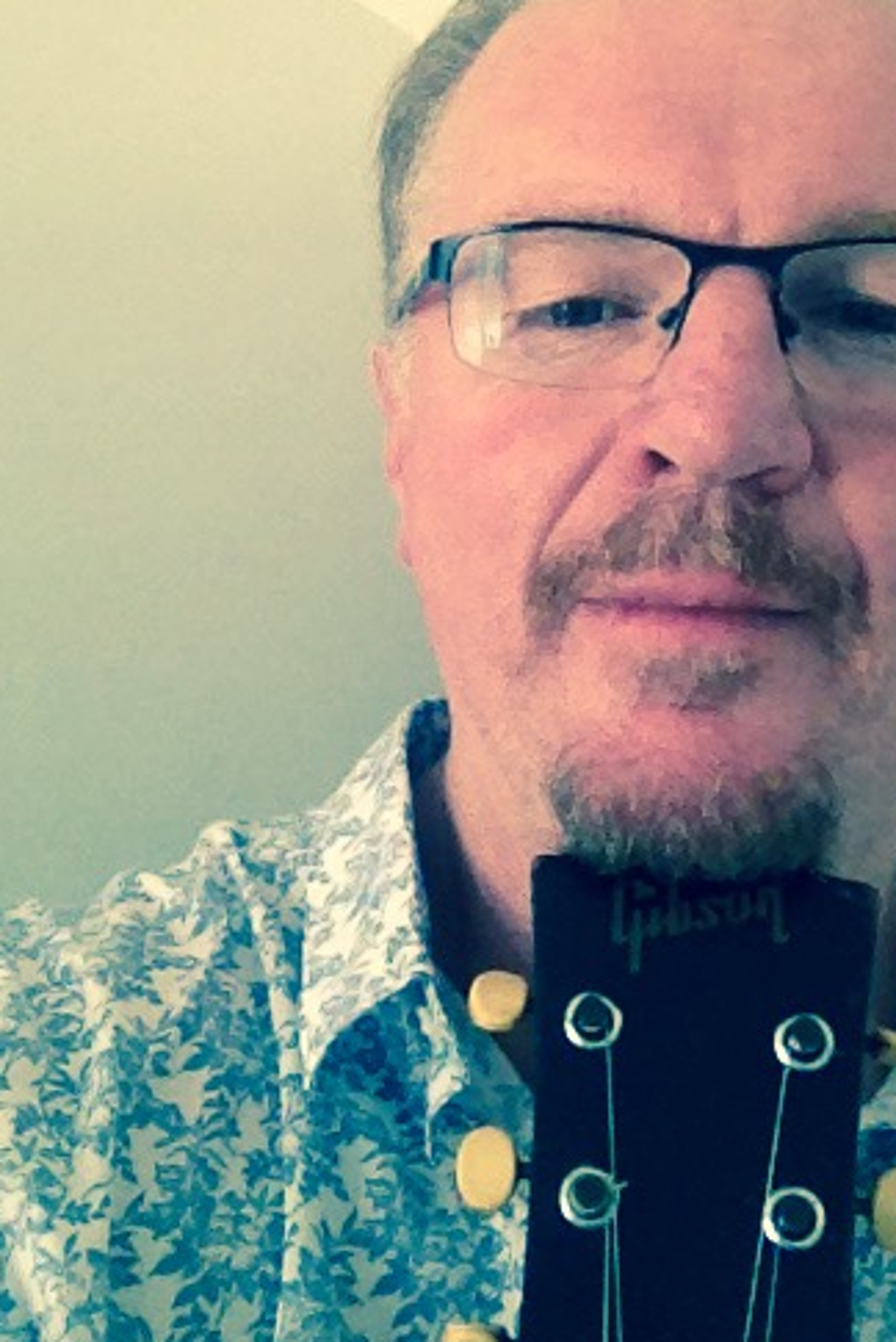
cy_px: 509
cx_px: 492
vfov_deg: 40.8
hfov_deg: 28.1
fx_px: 1789
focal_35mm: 48
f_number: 2.4
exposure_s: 1/40
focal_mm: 1.85
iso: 160
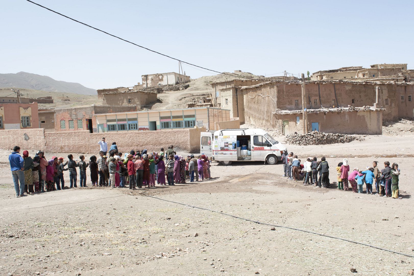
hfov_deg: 73.8
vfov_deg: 53.1
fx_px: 276
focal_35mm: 24
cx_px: 207
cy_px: 138
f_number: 8
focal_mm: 24
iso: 100
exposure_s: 1/160
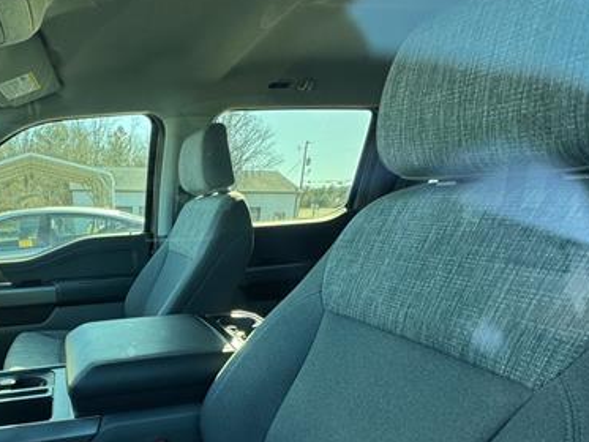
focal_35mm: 24
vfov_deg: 54.8
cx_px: 129
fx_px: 408
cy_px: 317
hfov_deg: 66.0
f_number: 2.2
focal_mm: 2.22
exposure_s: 1/99
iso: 250
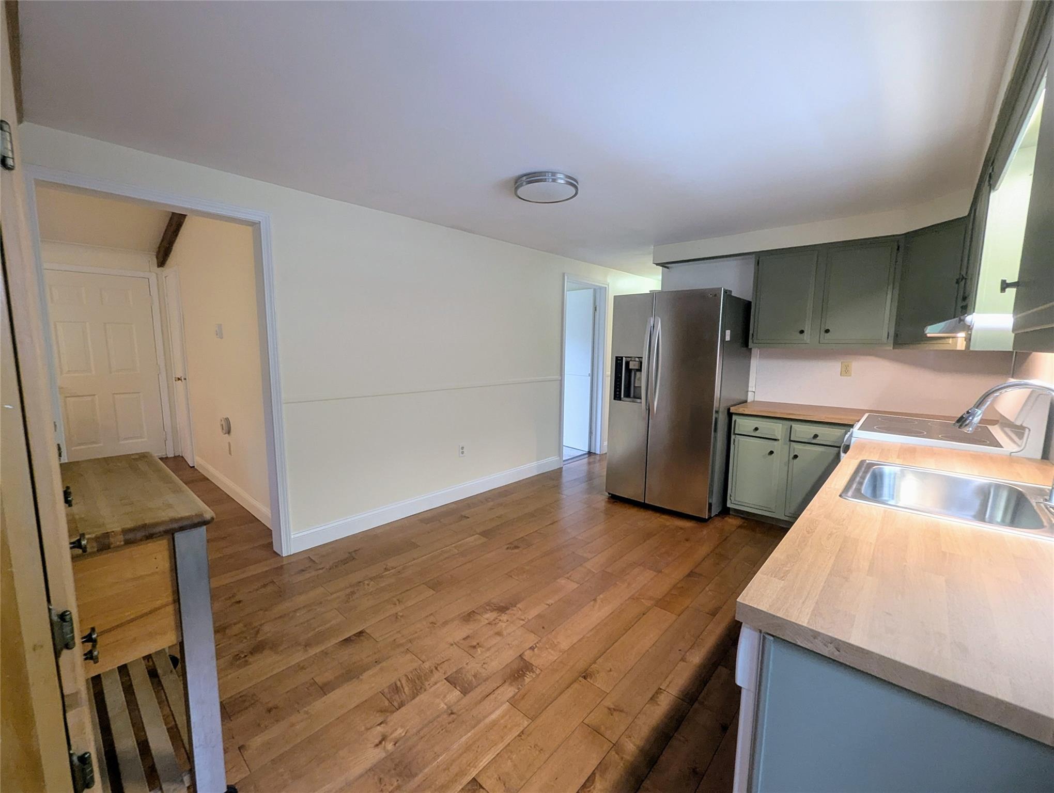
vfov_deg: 90.1
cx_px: 527
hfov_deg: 106.1
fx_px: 396
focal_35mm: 13
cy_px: 396
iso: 160
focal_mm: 1.95
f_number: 2.2
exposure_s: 1/20
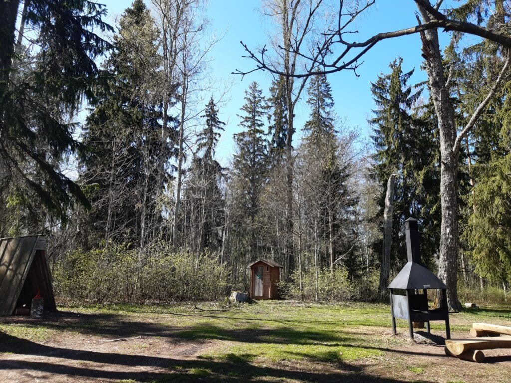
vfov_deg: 53.1
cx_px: 256
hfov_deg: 67.3
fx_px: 384
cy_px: 192
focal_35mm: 26
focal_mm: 3.92
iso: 40
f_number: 1.7
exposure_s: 1/629
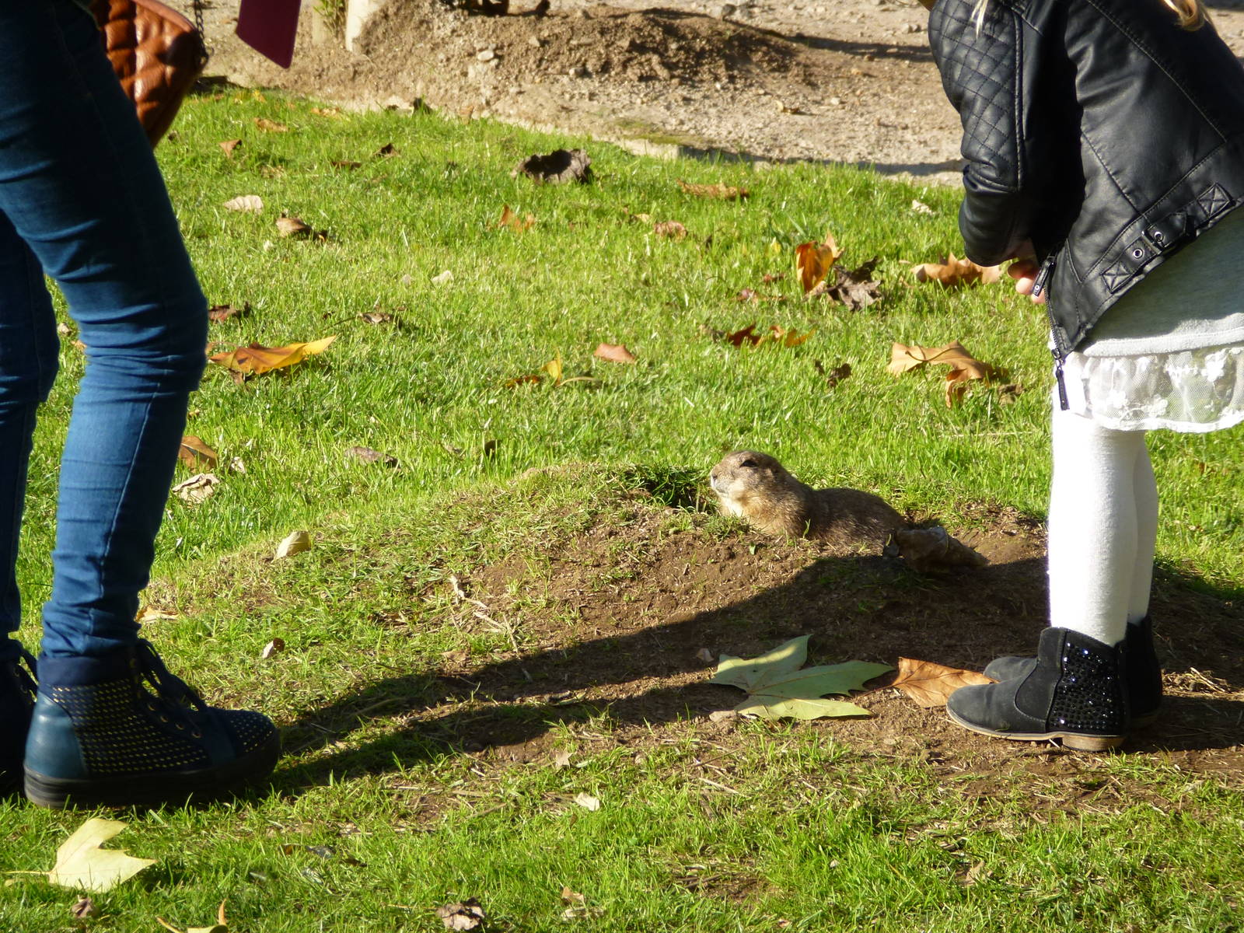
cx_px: 622
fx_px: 13800
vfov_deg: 3.9
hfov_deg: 5.2
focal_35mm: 384
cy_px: 466
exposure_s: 1/160
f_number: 5.9
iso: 100
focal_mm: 68.8
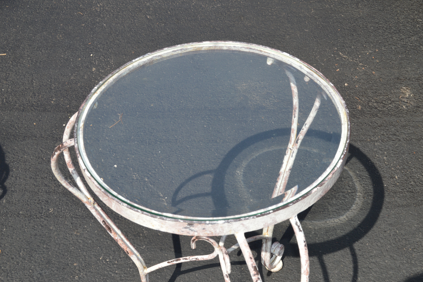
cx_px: 212
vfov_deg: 23.7
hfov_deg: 35.1
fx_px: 669
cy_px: 141
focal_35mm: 57
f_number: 11
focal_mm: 38
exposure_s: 1/200
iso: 200
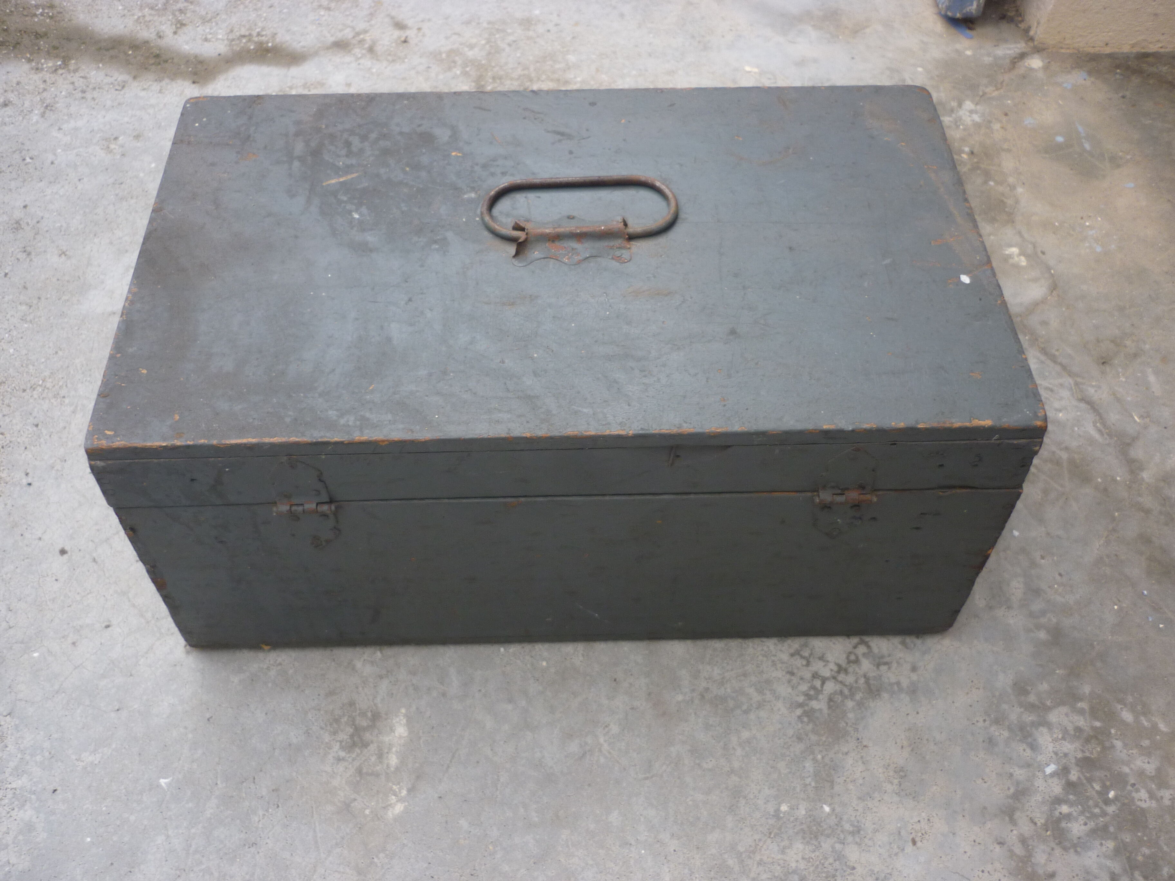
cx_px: 588
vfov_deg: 42.9
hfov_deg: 55.4
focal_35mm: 33
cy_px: 440
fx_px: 1120
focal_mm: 5.5
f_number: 2.8
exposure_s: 1/30
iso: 80
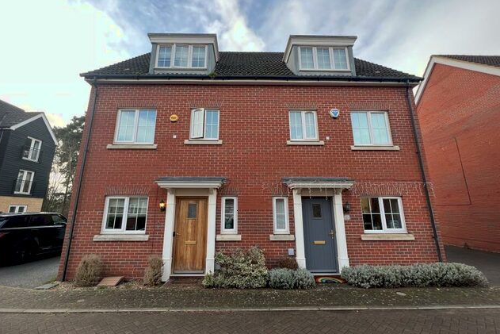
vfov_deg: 77.3
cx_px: 245
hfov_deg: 100.4
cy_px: 157
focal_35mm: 15
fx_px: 208
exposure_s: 1/221
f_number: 1.8
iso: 32
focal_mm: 1.57
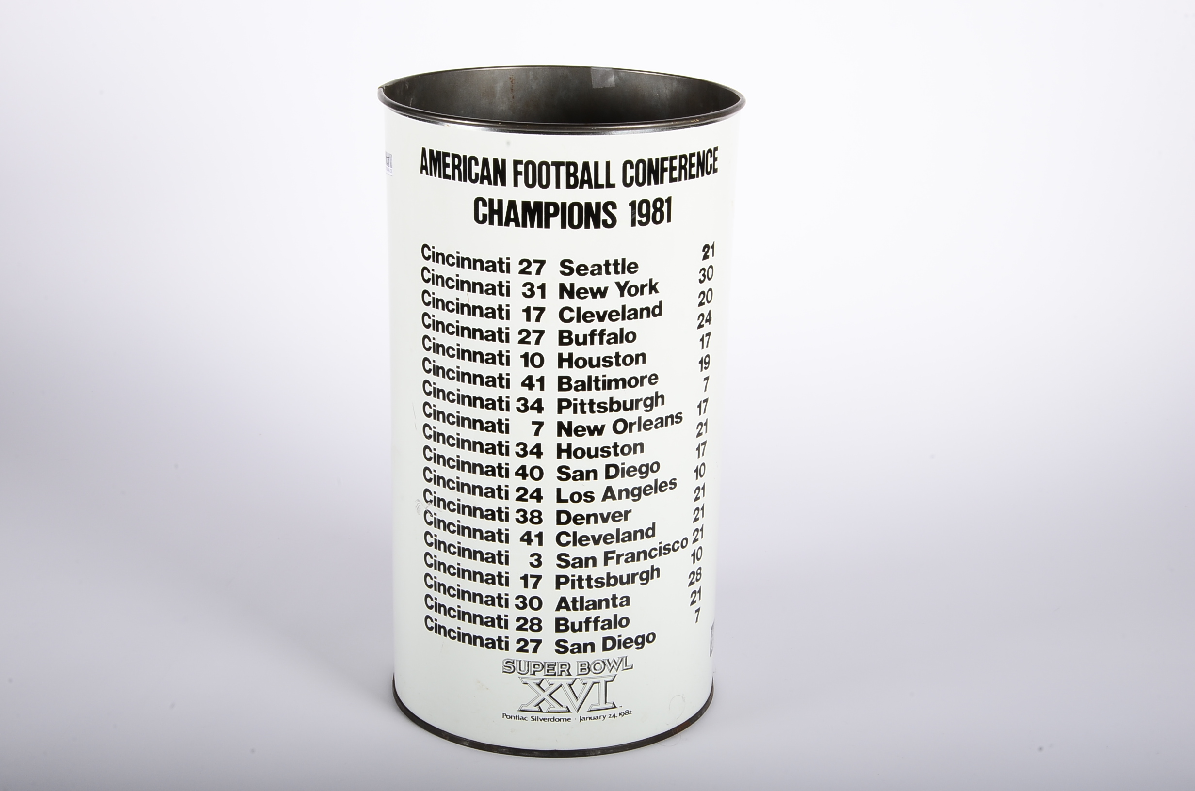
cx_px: 598
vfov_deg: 21.5
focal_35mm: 63
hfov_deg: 32.0
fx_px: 2087
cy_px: 396
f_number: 25
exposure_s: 1/250
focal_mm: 42
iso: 200
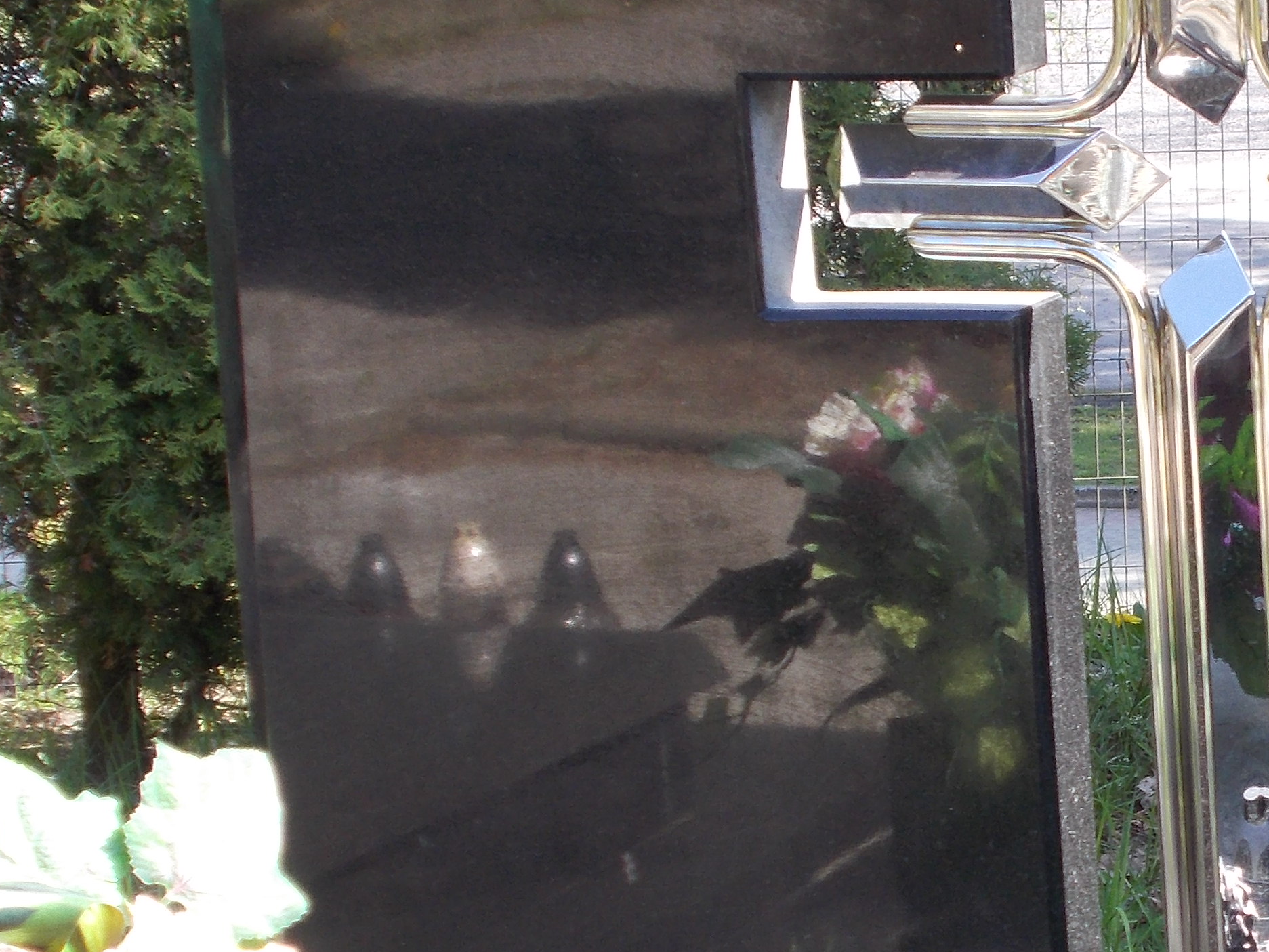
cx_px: 1263
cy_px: 623
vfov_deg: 12.0
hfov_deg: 15.7
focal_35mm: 123
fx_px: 4509
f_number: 4.5
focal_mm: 9
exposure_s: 1/60
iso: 80
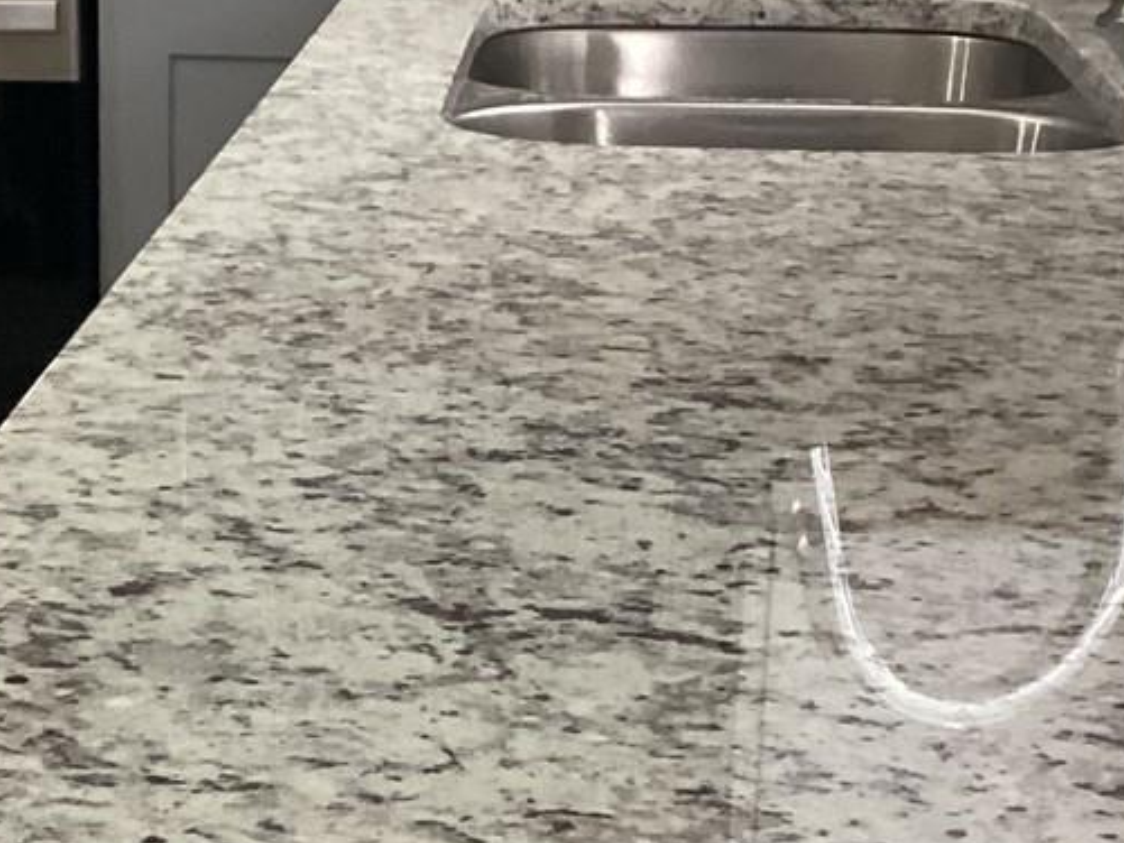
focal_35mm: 99
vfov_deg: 14.9
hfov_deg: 19.7
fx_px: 3215
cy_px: 603
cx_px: 330
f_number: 2.4
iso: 250
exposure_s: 1/40
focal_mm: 3.3
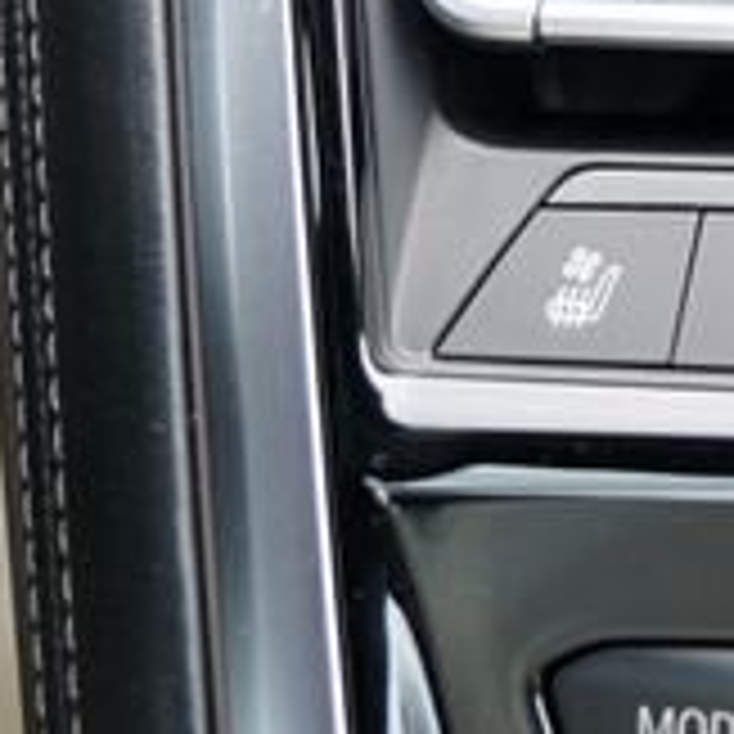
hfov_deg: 8.5
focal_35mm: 176
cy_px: -567
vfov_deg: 9.5
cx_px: 2112
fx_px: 4222
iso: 160
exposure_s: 1/60
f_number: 4
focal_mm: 33
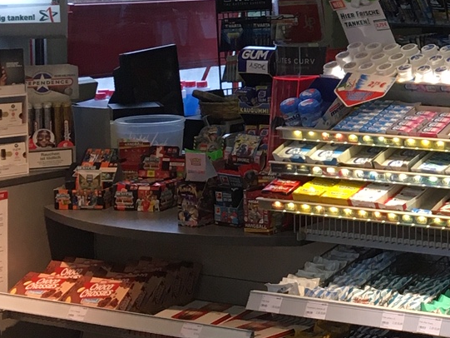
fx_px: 1404
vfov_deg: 13.6
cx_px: 680
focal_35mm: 108
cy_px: 22
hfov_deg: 16.5
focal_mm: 4.15
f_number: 2.2
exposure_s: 1/30
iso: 32
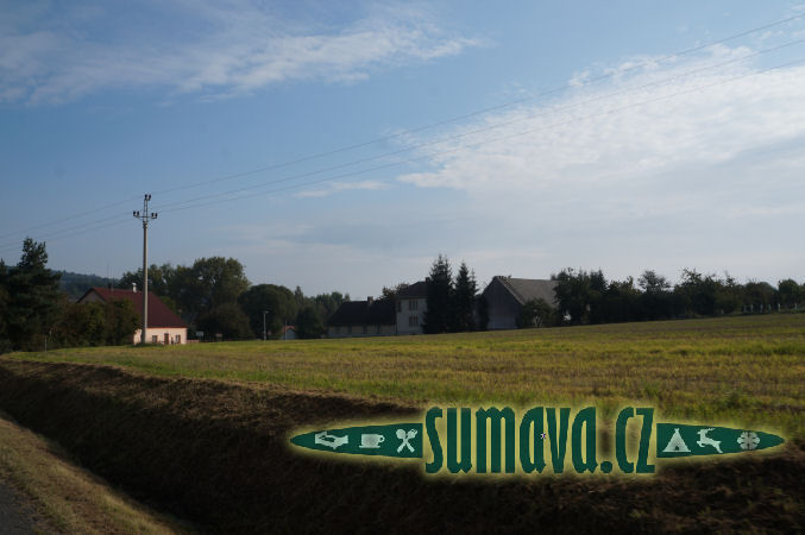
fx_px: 771
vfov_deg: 38.3
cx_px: 402
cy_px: 268
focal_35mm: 34
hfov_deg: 55.2
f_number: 11
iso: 200
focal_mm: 23
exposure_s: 1/400
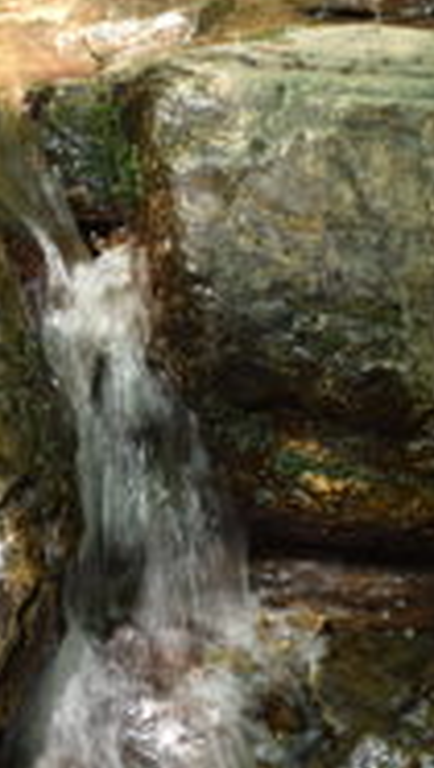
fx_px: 2346
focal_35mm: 115
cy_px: 365
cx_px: 91
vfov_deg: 18.6
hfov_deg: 10.5
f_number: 5.6
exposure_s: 1/25
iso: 320
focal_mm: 34
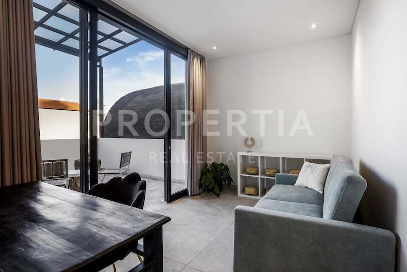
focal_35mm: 16
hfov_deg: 96.7
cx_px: 204
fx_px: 181
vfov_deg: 73.7
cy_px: 136
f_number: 8
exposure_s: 1/40
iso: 1000
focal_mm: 16
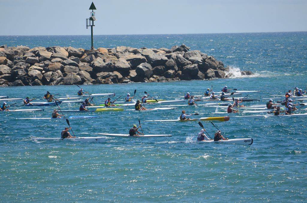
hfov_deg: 4.6
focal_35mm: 450
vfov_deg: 3.0
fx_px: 3829
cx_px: 154
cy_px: 102
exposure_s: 1/2000
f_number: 7.1
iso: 400
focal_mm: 300
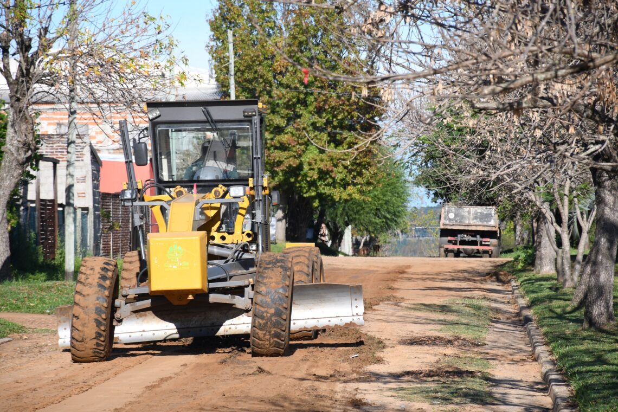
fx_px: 3605
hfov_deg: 9.8
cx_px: 309
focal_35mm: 210
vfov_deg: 6.5
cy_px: 206
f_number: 7.1
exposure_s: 1/400
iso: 160
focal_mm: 140
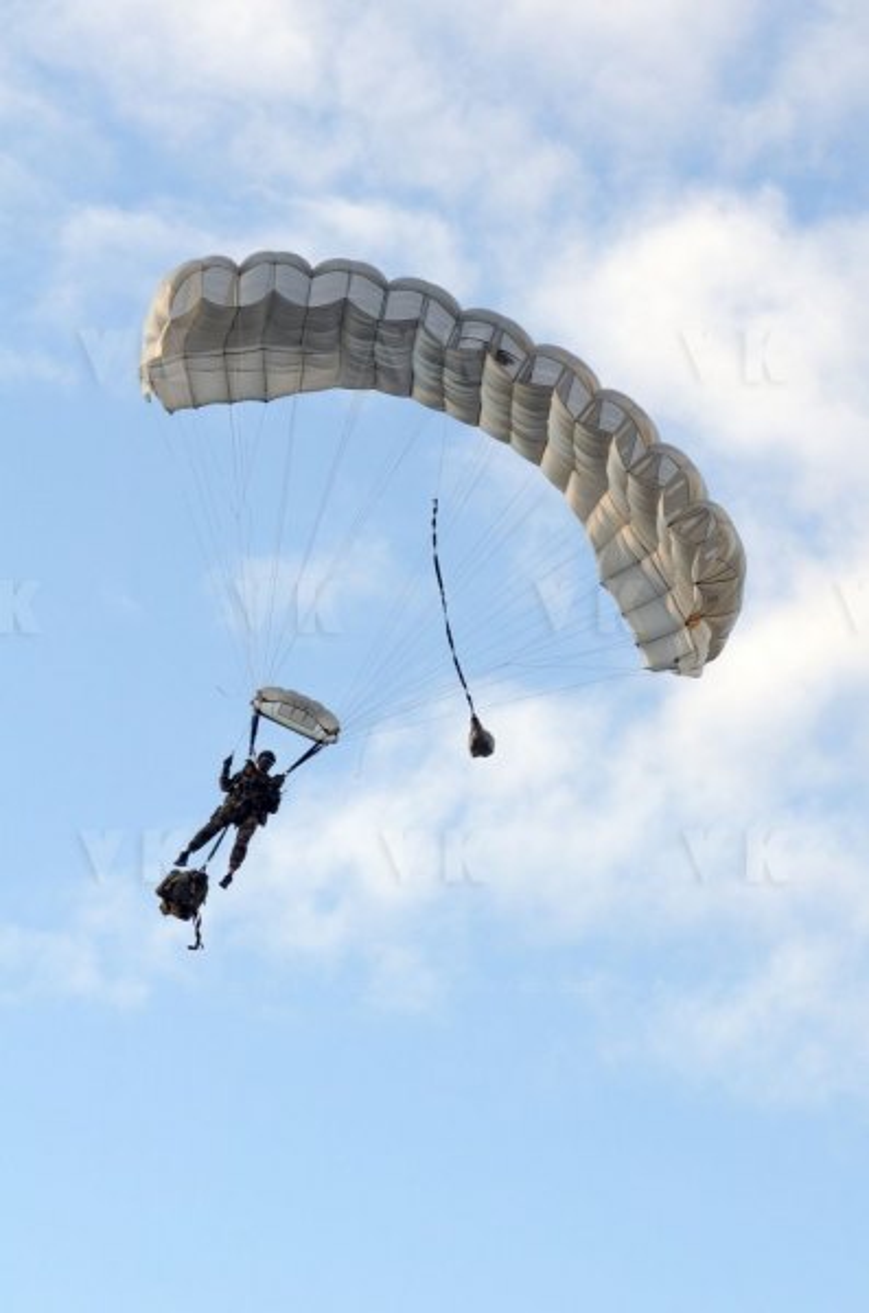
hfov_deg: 7.6
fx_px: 6551
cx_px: 434
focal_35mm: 180
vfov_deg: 11.4
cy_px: 656
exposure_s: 1/500
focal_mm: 120
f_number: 8
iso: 800
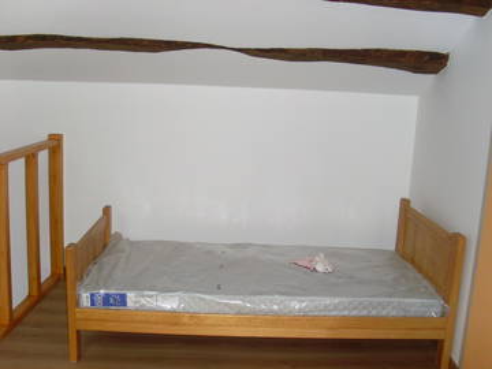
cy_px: 184
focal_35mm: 38
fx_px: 540
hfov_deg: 49.0
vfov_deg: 37.7
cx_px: 246
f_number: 3
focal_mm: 6.3
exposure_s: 1/45
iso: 100
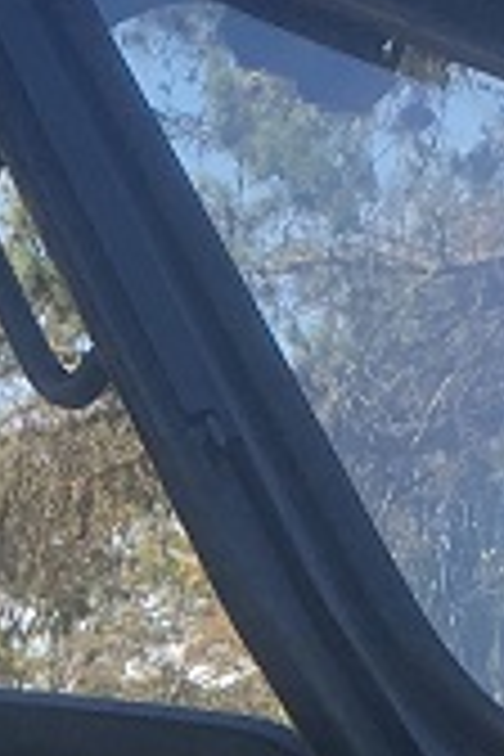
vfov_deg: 9.1
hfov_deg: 6.3
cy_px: 1296
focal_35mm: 217
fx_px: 4557
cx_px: -108
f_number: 2.2
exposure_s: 1/530
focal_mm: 4.15
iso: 25
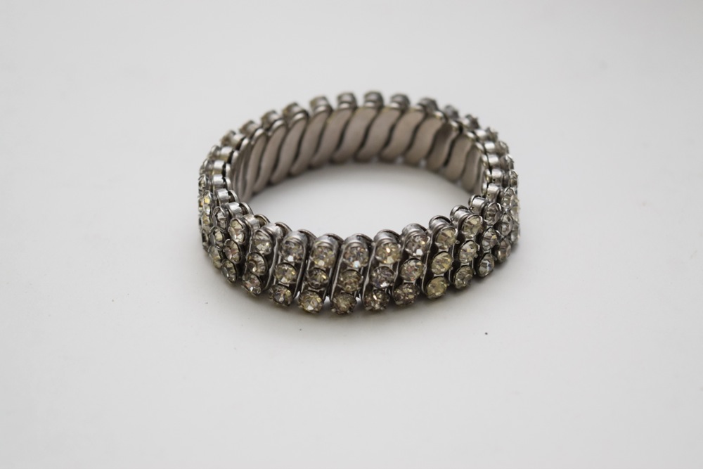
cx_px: 352
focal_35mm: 82
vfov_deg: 16.6
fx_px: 1611
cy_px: 234
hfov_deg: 24.6
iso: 1000
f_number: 5.6
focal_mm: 55
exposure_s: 1/60
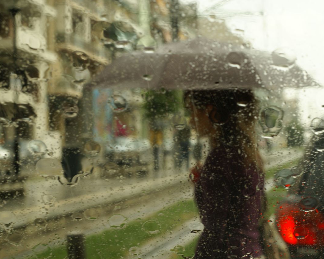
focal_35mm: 85
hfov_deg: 22.5
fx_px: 815
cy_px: 130
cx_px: 169
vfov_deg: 18.1
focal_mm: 50
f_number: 10
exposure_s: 1/160
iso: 200
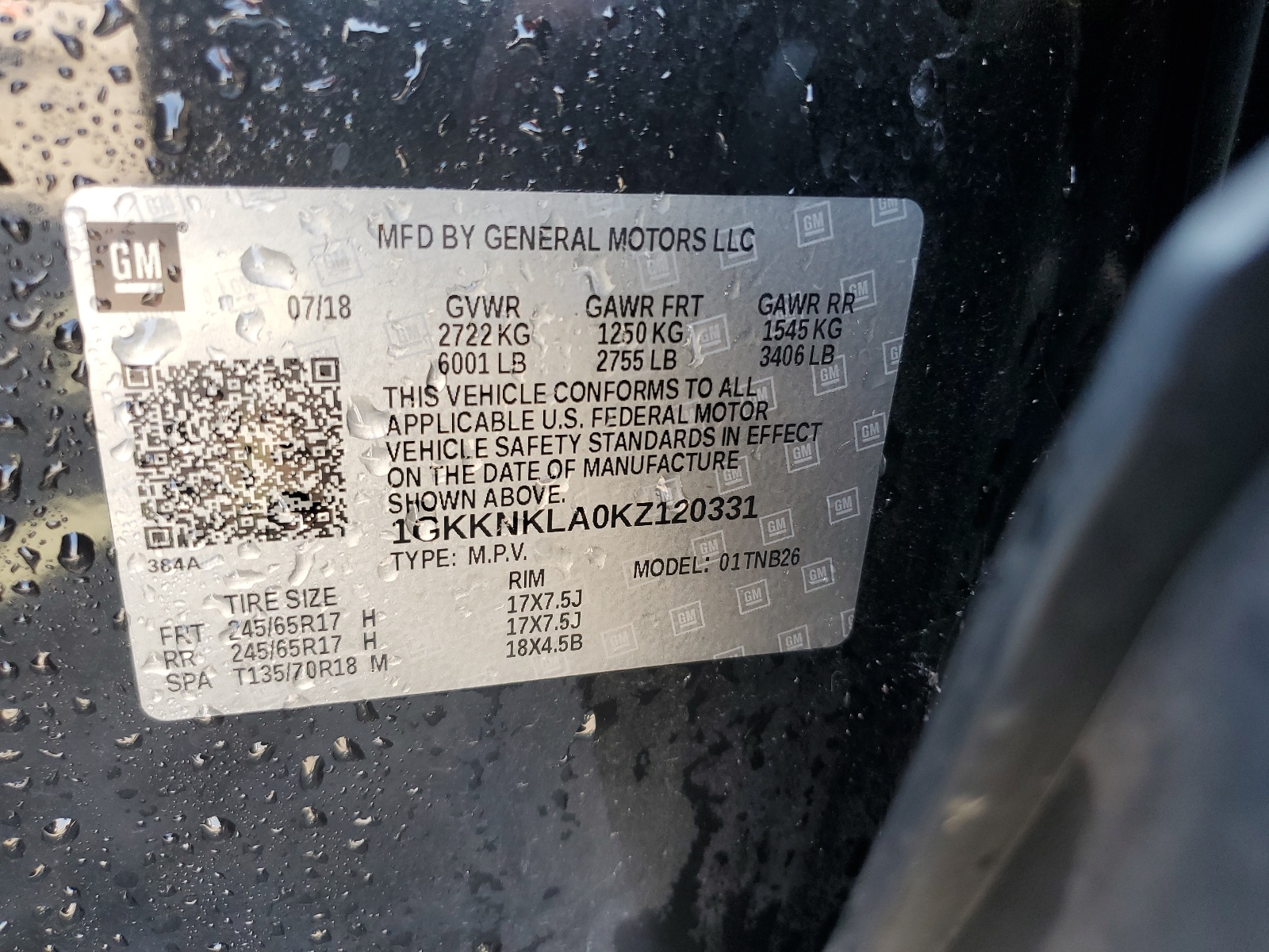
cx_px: 634
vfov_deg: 53.1
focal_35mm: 26
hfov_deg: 67.3
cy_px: 476
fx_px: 953
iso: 57
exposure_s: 1/60.2
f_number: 1.5
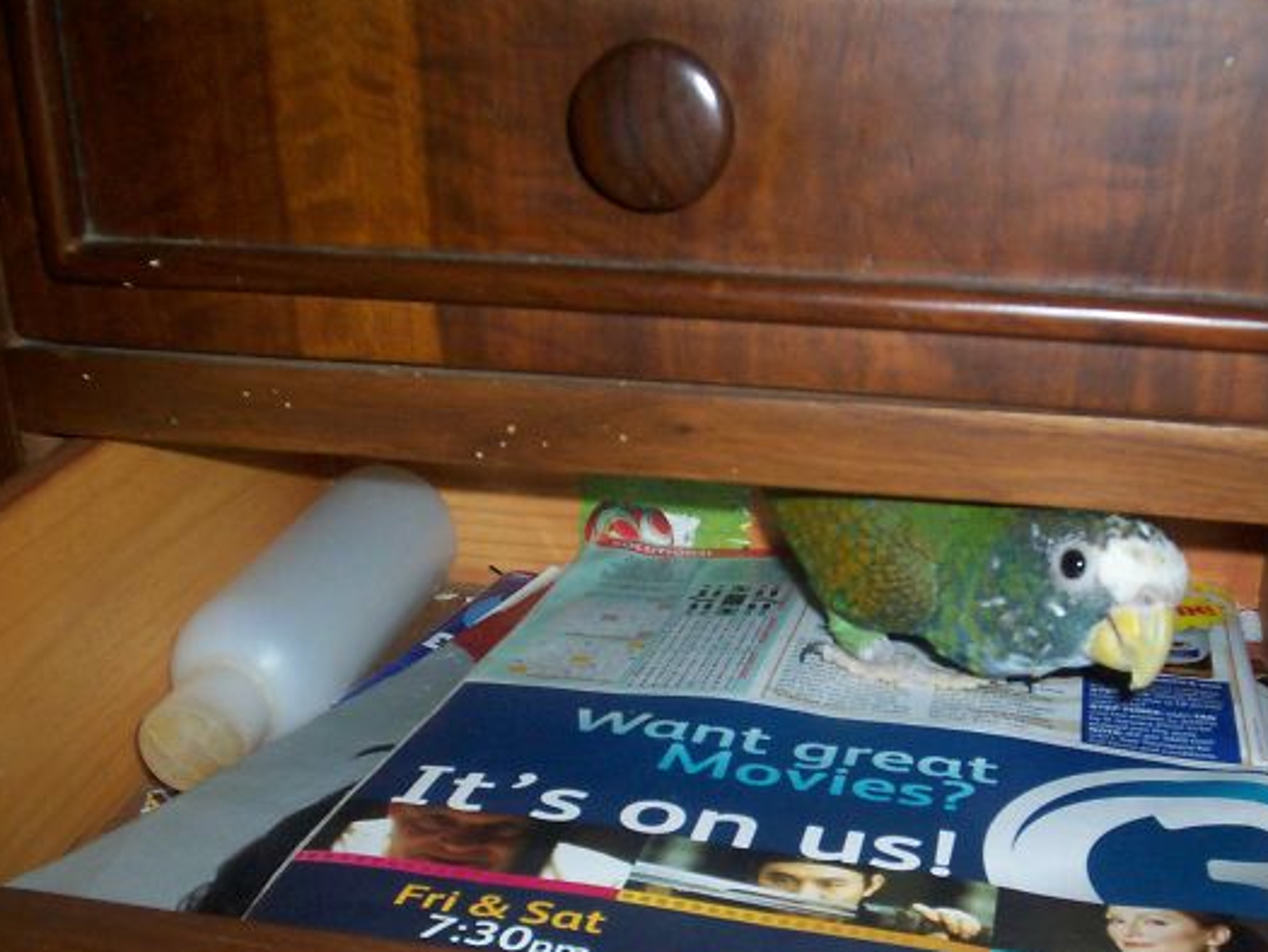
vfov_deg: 30.2
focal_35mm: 48
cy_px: 579
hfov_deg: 39.6
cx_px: 715
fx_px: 1759
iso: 140
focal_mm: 5.9
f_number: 4.5
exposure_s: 1/64
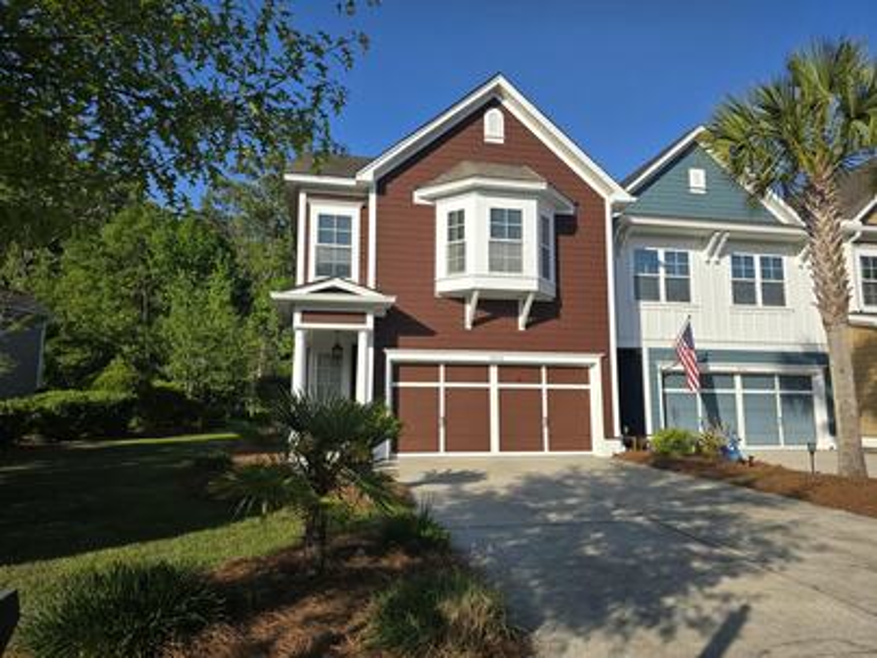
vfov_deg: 58.9
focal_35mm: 23
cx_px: 438
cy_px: 329
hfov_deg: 73.9
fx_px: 583
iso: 80
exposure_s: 1/5153
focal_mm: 6.3
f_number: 1.7
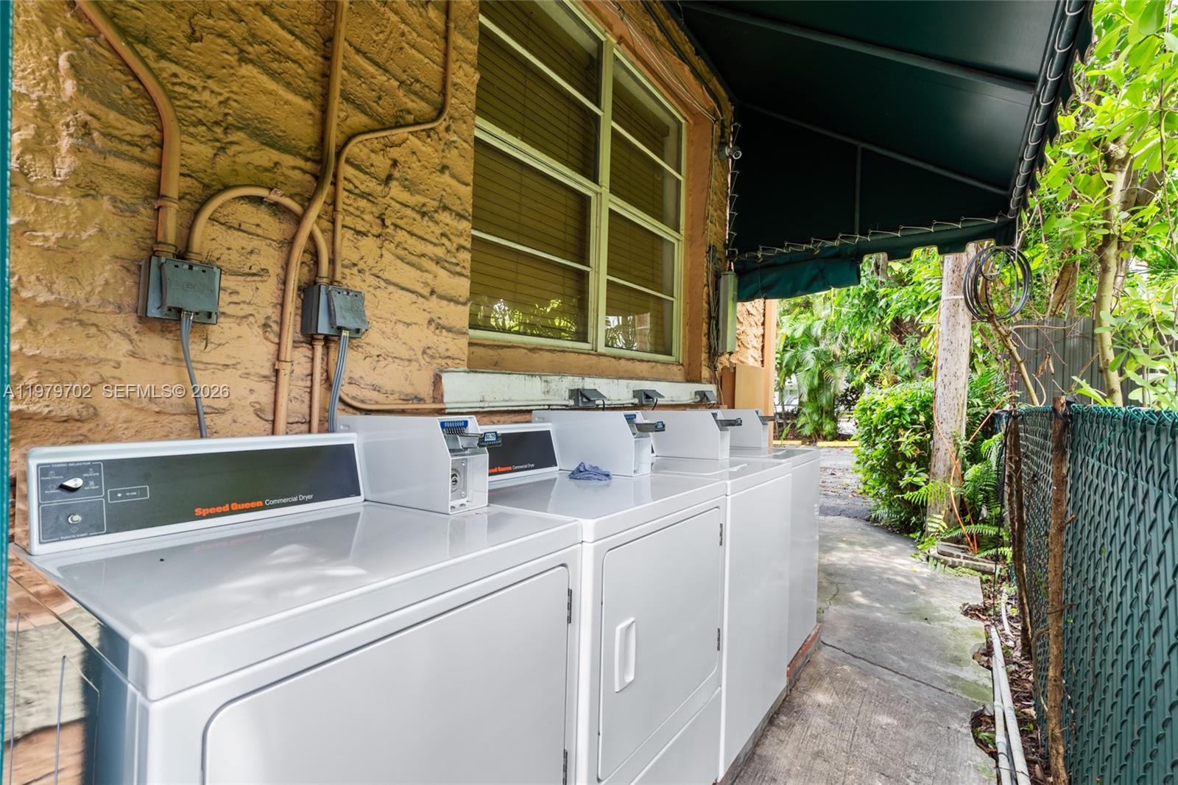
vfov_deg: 73.7
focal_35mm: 16
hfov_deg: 96.7
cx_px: 589
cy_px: 392
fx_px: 523
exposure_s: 1/13
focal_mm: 16
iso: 250
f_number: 9
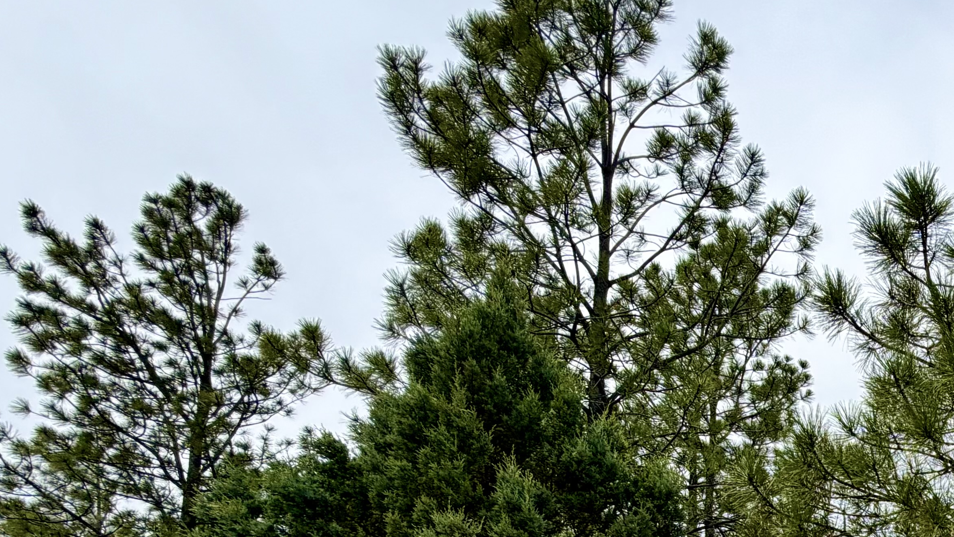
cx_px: 996
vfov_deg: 27.5
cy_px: 672
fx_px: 936
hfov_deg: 44.2
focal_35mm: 37
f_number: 2.2
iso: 20
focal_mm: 2.22
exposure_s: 1/928
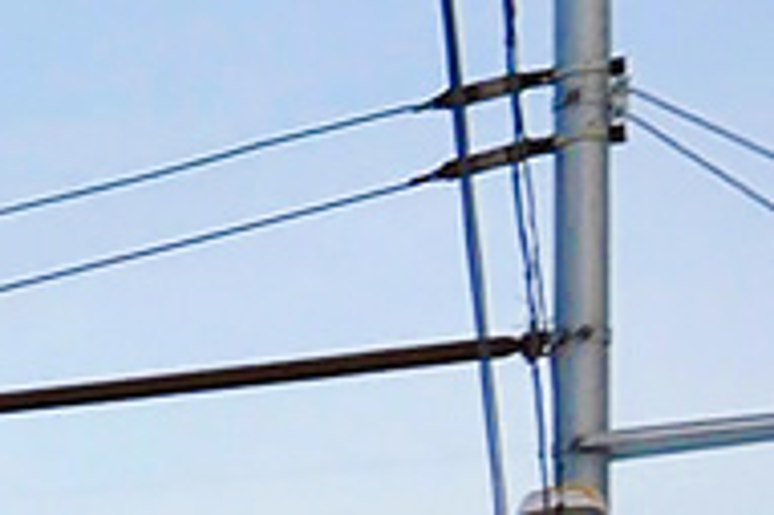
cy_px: 1194
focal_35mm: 198
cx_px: -1495
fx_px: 4256
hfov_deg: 8.7
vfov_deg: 6.6
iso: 200
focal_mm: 21
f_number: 7.1
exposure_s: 1/400
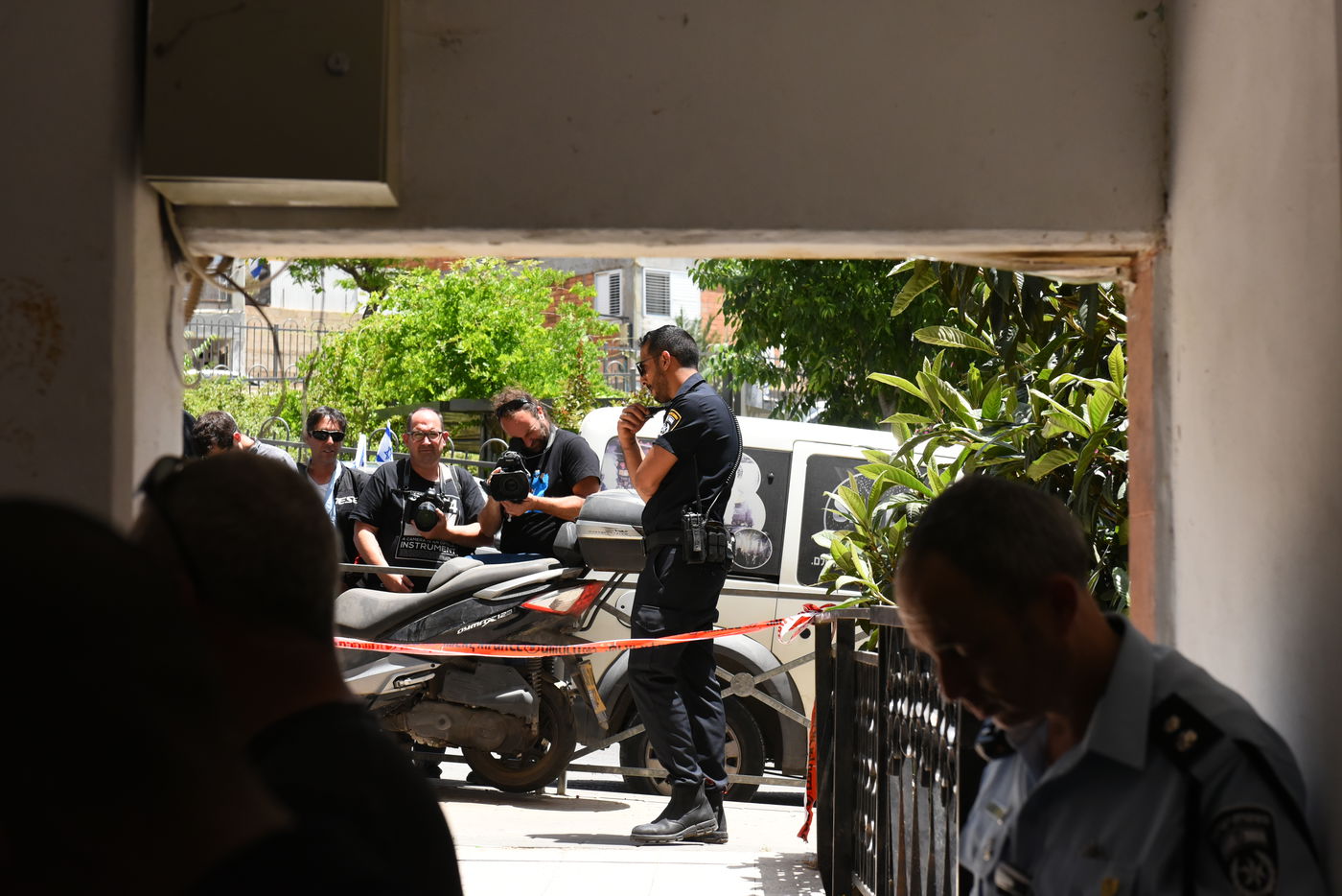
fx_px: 2610
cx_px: 671
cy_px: 448
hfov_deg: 28.8
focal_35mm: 70
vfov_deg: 19.5
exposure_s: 1/3000
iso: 2200
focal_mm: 70
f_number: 8
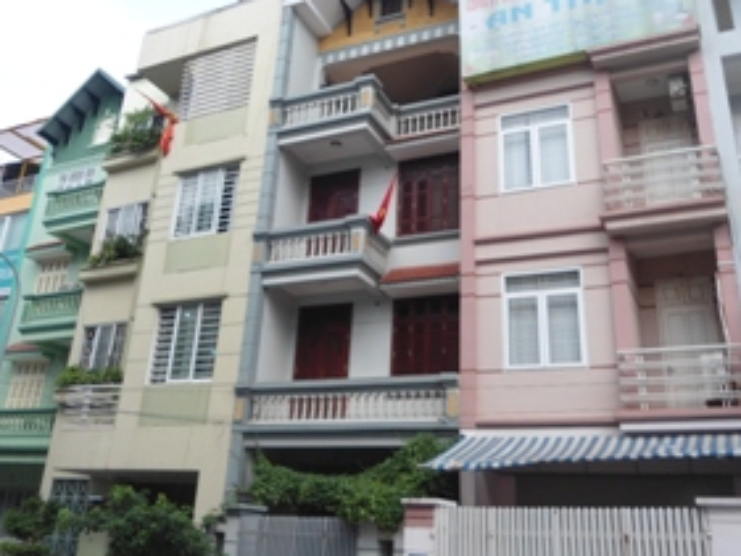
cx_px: 359
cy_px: 261
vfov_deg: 38.7
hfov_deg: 50.1
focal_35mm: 37
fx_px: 792
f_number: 2.8
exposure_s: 1/30
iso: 80
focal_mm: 4.7
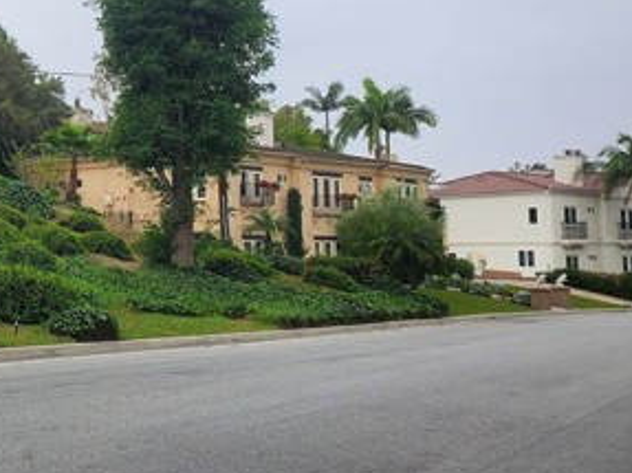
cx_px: -33
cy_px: 169
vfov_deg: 25.1
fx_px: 1058
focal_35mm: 58
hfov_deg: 30.4
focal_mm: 4.3
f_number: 2.4
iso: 50
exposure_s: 1/820
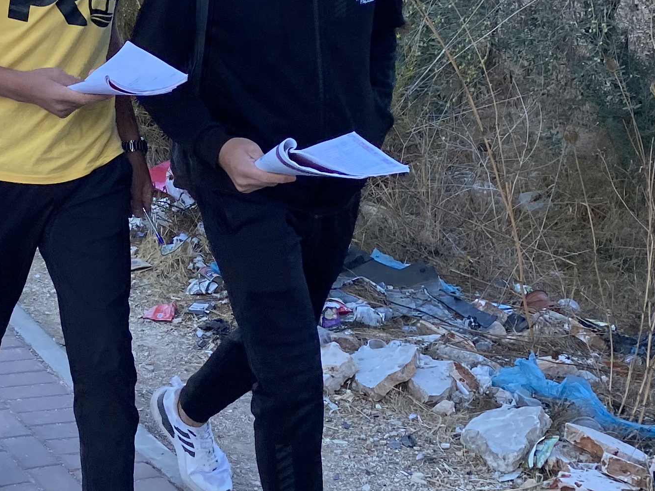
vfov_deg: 18.4
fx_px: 1495
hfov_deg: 24.2
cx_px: 101
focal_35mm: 79
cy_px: 81
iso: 32
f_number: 1.8
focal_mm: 4.25
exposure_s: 1/562
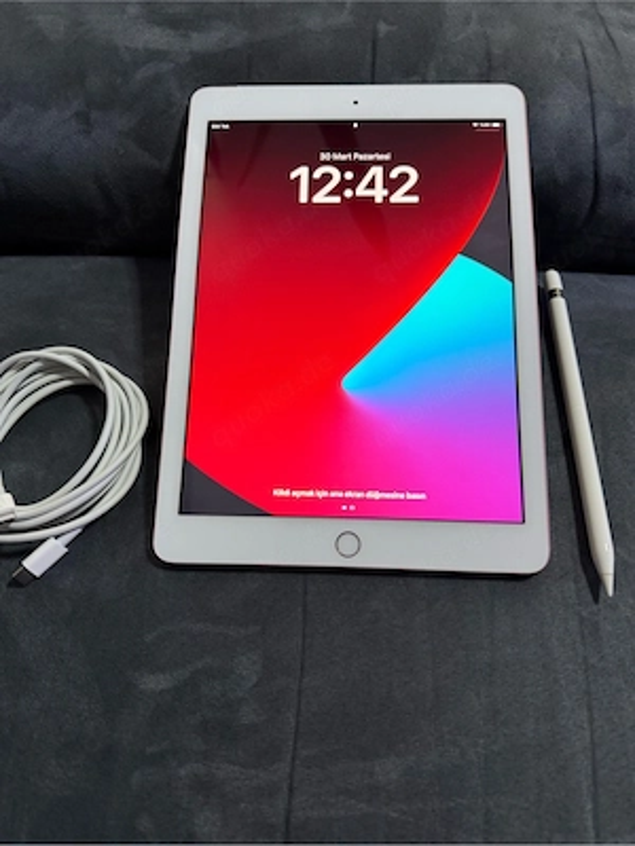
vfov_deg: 71.6
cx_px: 318
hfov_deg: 56.8
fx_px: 587
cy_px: 423
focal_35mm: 24
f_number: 1.78
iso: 200
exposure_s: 1/50
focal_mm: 6.76
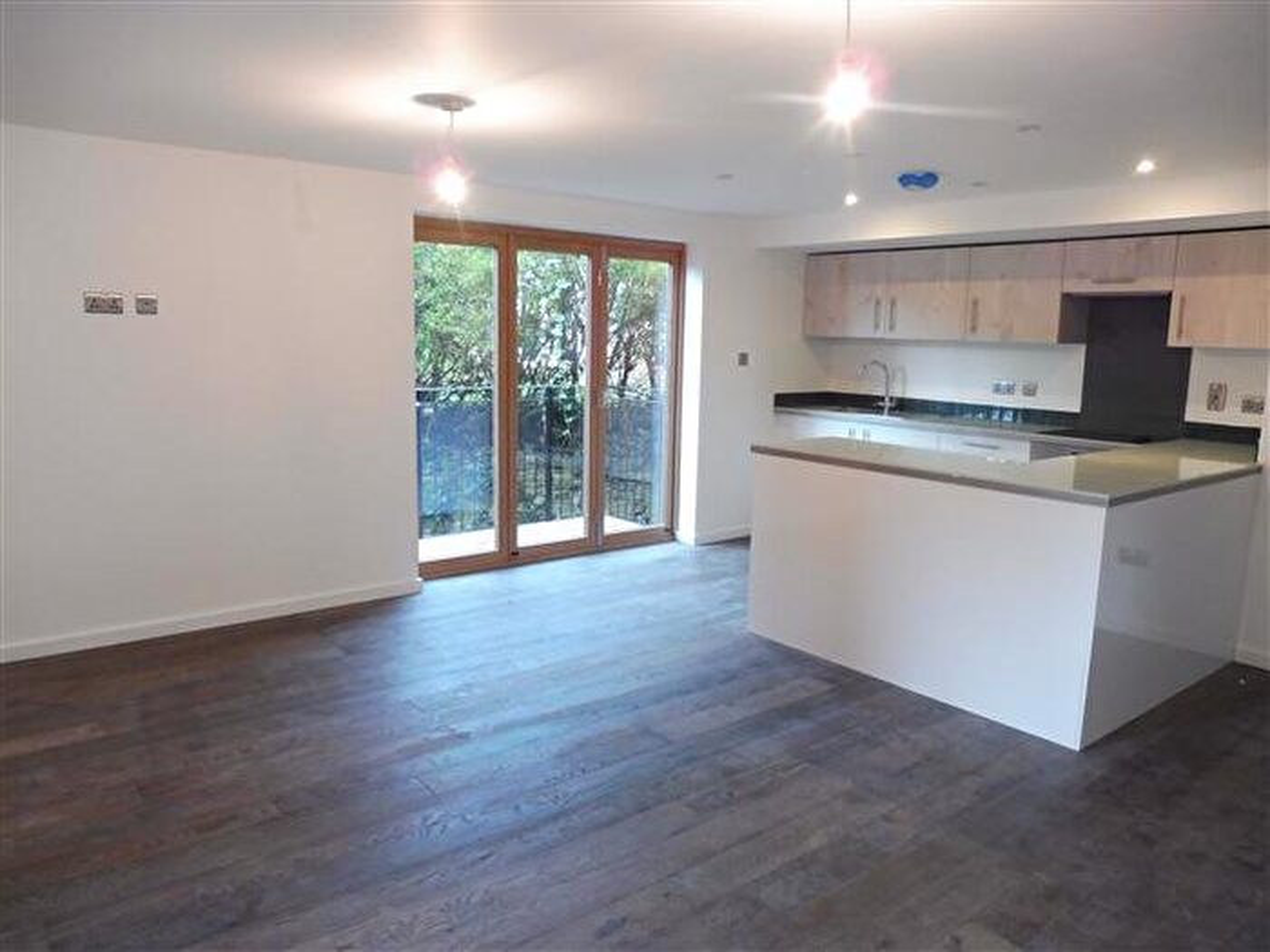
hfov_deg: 71.6
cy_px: 476
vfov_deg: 56.8
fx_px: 881
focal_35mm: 24
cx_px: 635
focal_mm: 4.3
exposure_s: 1/30
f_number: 3.3
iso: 400
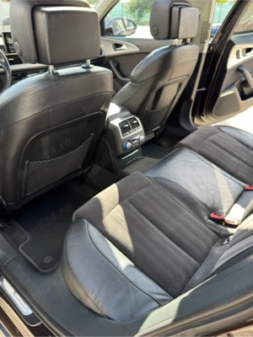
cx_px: 126
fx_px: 234
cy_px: 168
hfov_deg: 56.8
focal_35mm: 24
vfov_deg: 71.6
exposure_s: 1/208
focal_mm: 6.76
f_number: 1.78
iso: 80
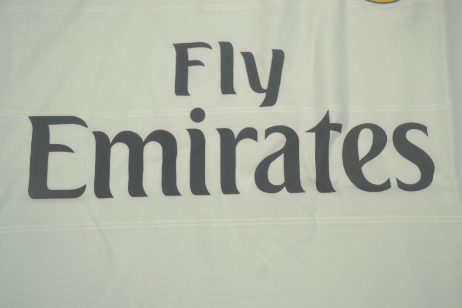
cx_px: 231
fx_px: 462
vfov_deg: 36.9
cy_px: 154
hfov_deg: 53.1
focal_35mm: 36
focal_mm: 24
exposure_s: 1/160
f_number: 4
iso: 200
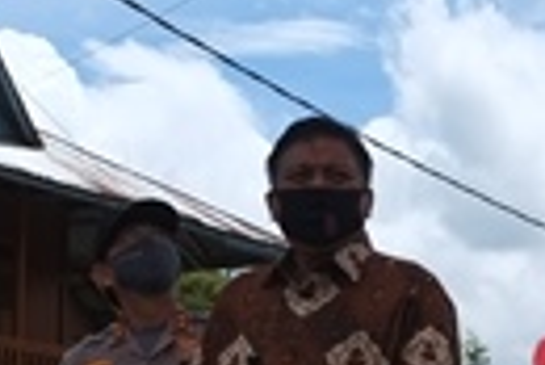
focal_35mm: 138
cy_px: 426
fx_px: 2091
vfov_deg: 9.8
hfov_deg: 14.8
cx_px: 382
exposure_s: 1/1400
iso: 200
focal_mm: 18.5
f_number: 4.5
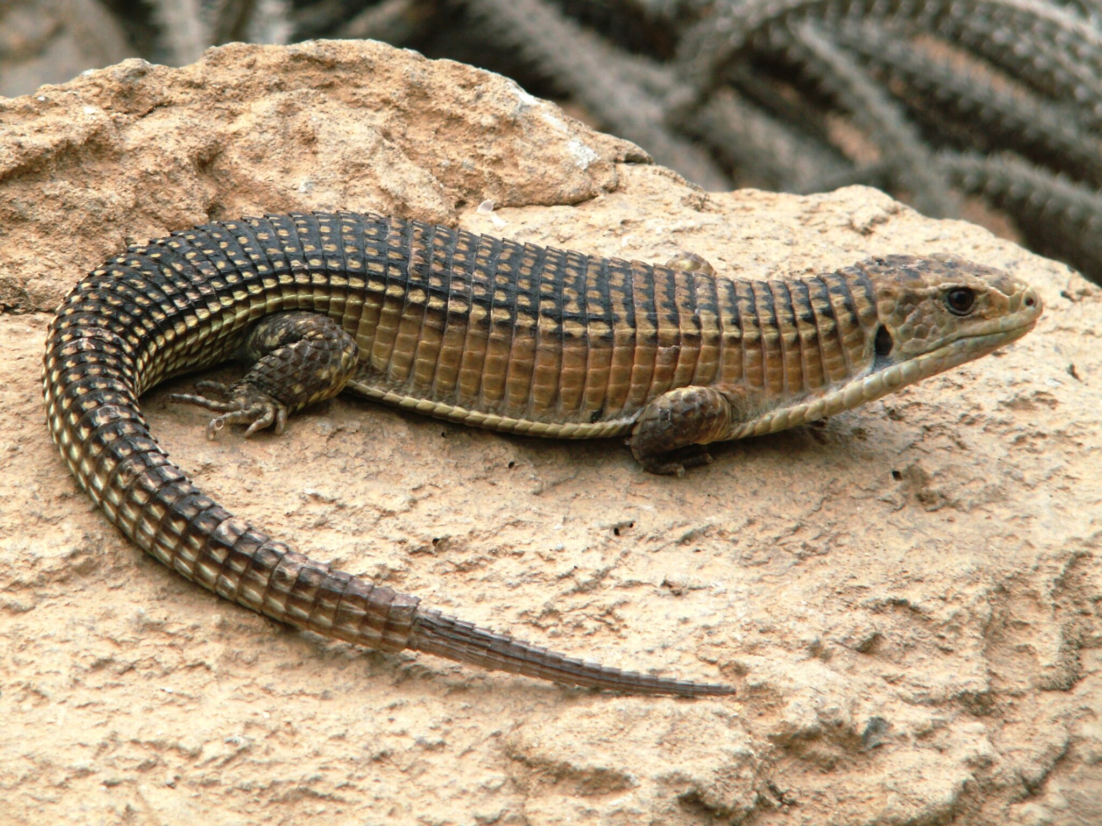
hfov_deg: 9.8
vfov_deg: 7.4
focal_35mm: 202
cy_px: 413
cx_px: 551
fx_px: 6431
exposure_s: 1/60
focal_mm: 33.01
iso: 50
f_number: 4.5
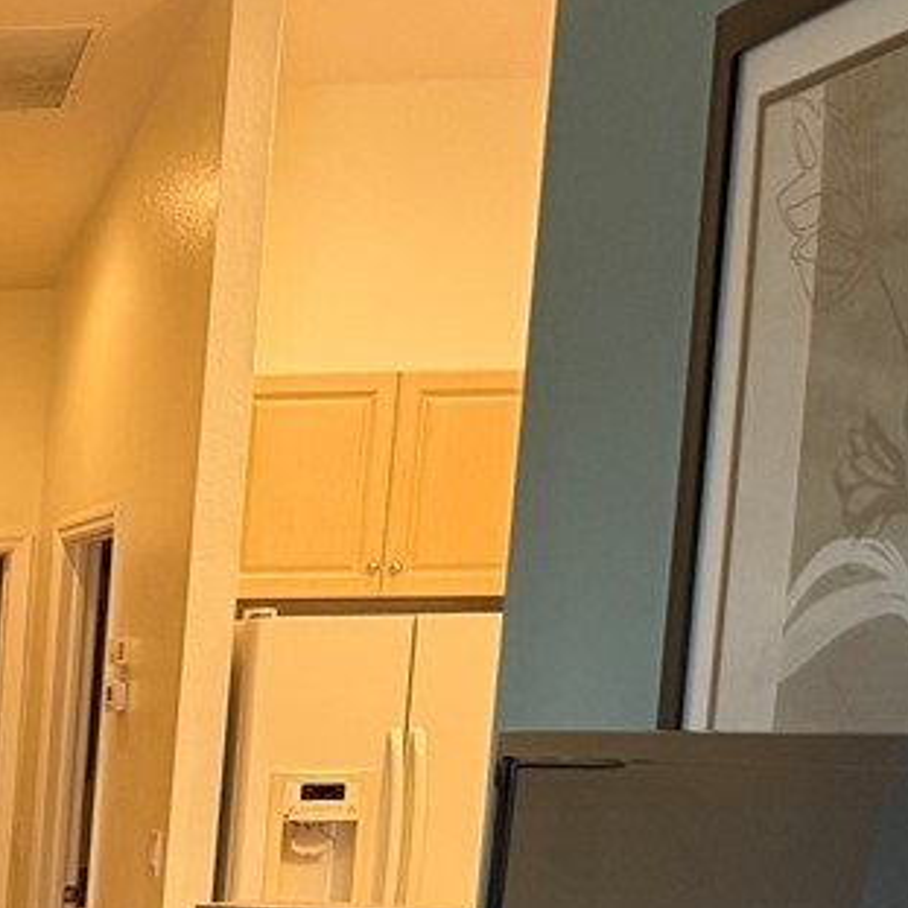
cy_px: 1436
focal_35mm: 109
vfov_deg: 14.7
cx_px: -1220
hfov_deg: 12.7
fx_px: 3235
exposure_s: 1/60
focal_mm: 6.76
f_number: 1.78
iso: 200
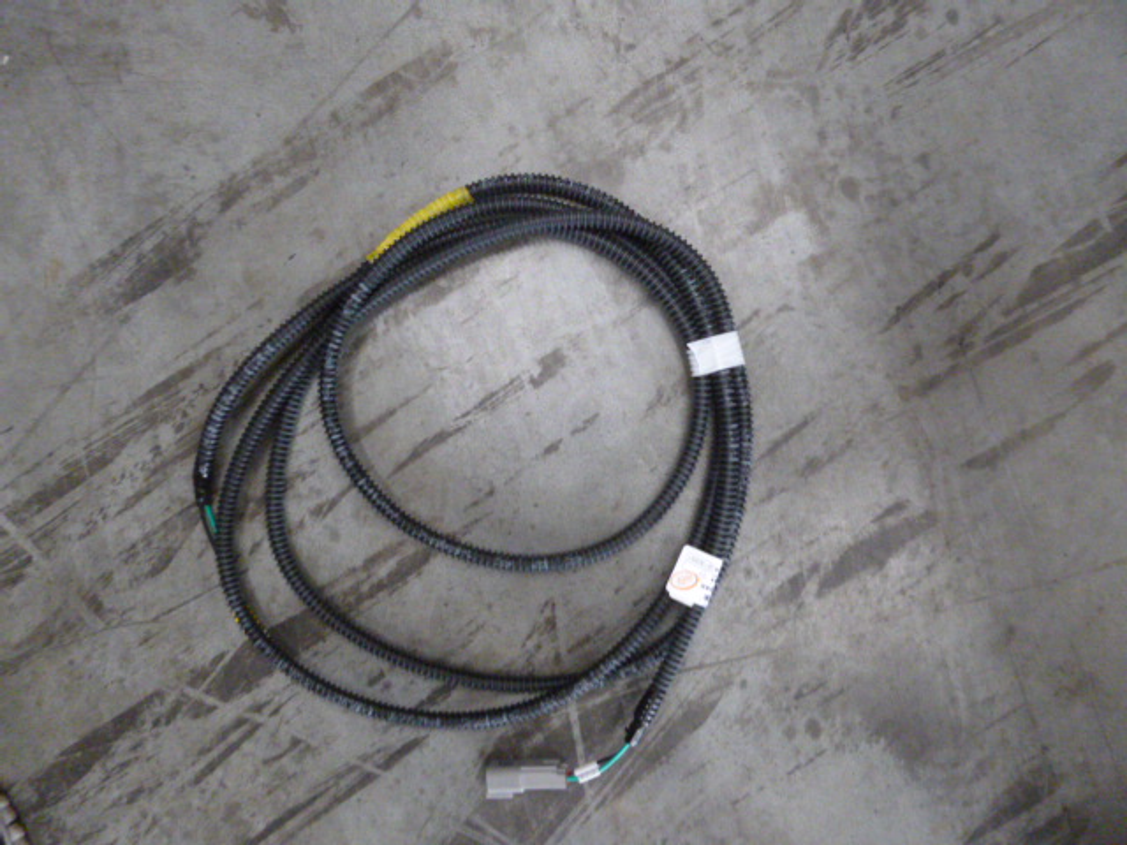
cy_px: 422
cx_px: 564
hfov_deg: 69.4
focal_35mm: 25
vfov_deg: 54.9
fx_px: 814
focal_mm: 4.5
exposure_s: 1/10
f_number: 3.1
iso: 800
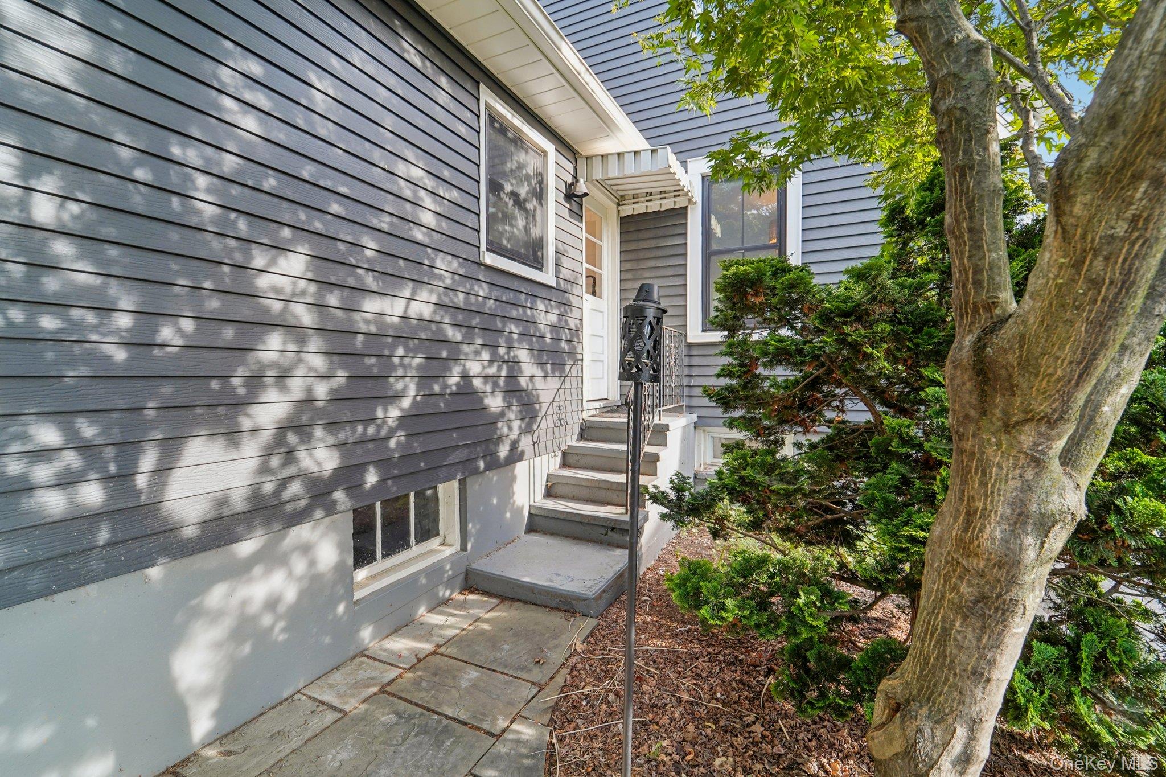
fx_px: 453
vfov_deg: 81.2
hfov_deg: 104.3
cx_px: 583
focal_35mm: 14
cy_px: 388
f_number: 8
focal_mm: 14
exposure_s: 1/40
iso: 400
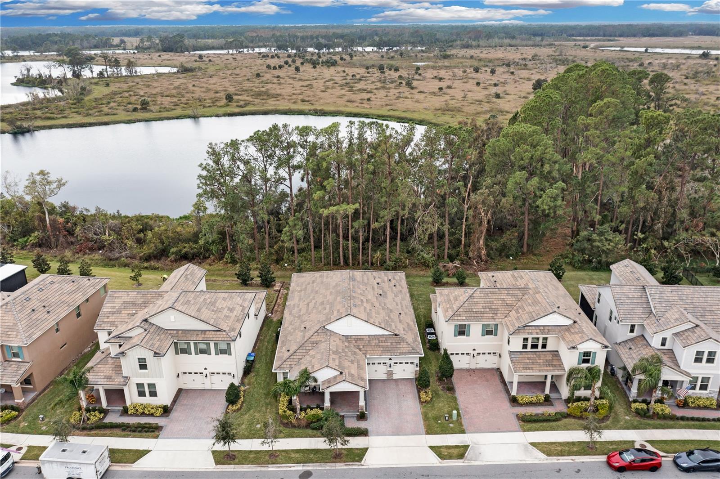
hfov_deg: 65.5
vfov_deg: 46.4
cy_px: 240
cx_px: 360
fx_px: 560
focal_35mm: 28
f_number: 4
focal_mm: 10.26
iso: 200
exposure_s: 1/80
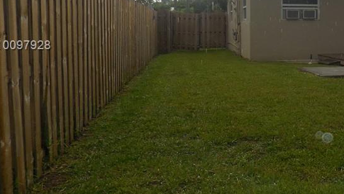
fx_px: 465
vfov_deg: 23.3
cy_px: 46
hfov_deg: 37.9
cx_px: 308
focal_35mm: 51
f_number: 3.3
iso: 125
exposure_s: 1/500
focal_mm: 4.5
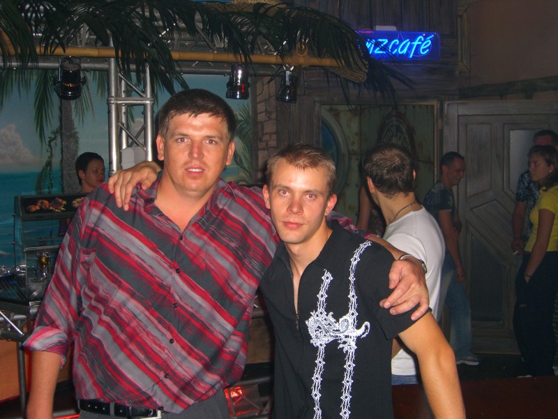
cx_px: 279
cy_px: 210
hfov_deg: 41.2
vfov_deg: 31.5
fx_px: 742
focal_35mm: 46
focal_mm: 9.5
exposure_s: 1/60
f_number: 3.1
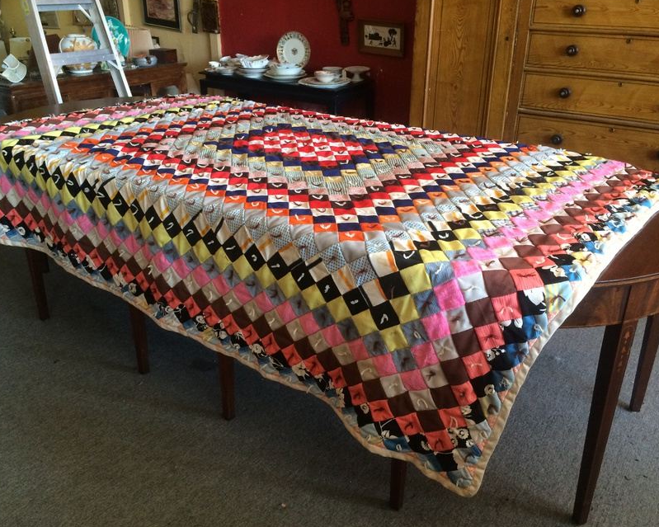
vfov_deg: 44.5
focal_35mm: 33
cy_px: 267
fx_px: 644
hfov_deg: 54.2
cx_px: 333
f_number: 2.2
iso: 160
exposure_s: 1/30
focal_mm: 4.12
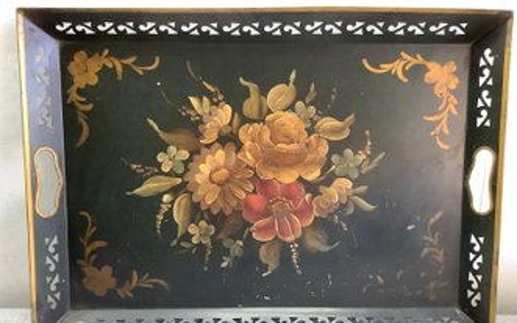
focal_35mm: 34
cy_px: 176
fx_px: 479
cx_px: 262
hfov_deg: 56.7
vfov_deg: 37.3
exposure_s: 1/50
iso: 200
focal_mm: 3.3
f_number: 2.4
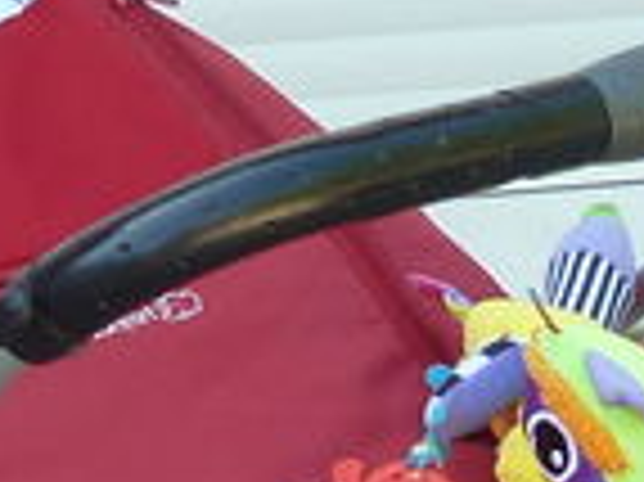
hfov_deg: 11.2
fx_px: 3253
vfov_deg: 8.1
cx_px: 5
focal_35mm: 175
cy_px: 969
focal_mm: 4.1
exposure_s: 1/60
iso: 80
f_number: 3.3
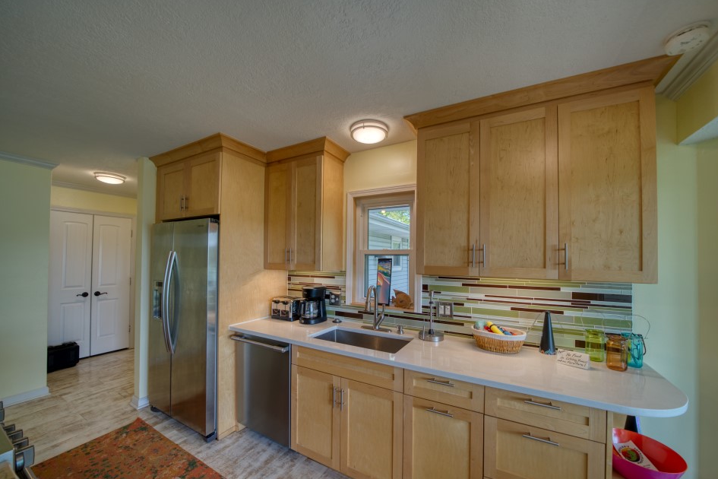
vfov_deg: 85.3
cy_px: 252
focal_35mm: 13
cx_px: 364
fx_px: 259
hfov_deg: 108.3
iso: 1250
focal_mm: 12
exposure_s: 1/60
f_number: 4
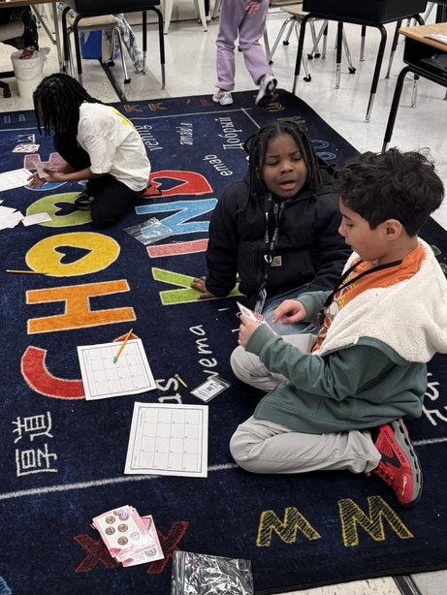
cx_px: 132
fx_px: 688
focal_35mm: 40
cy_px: 310
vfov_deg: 46.8
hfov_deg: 35.4
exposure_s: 1/60
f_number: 1.78
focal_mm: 6.76
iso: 400
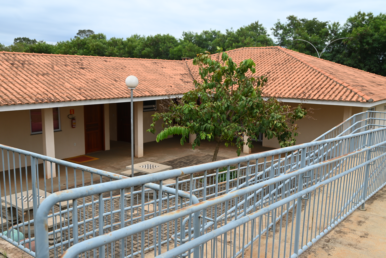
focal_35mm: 35
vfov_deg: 37.9
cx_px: 193
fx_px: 375
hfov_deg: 54.4
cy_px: 129
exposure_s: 1/250
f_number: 5.6
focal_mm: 35
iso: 200
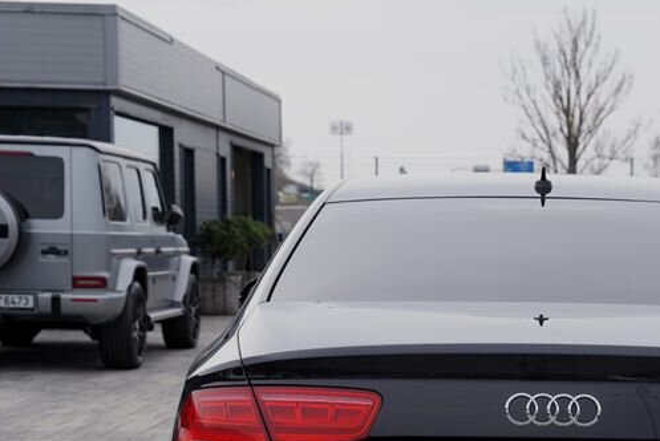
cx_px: 562
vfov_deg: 13.1
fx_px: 1889
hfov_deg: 19.5
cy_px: 442
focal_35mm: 103
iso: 100
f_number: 6.3
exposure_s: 1/200
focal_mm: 50
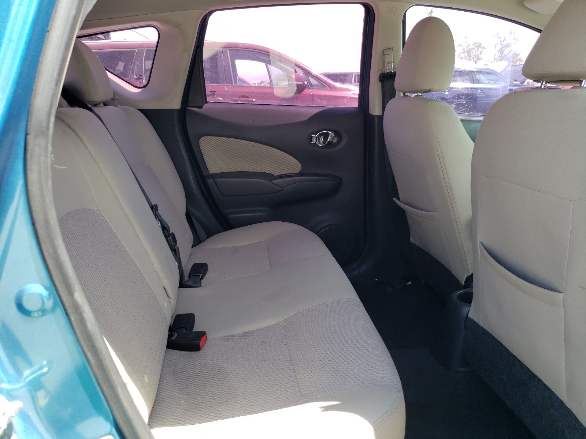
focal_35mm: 26
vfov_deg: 53.1
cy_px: 220
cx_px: 293
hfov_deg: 67.3
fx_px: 440
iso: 50
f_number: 1.5
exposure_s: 1/270
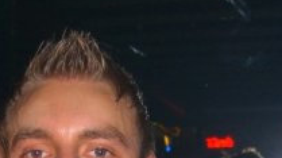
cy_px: 269
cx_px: 94
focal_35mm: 119
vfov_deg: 9.7
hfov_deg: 18.0
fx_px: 889
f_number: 2.8
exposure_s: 1/60
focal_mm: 7.9
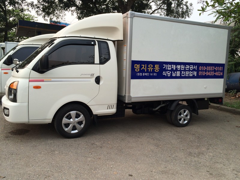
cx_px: 120
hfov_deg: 61.7
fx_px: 201
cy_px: 90
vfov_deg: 48.2
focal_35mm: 29
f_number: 2.2
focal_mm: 4.15
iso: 32
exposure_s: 1/363
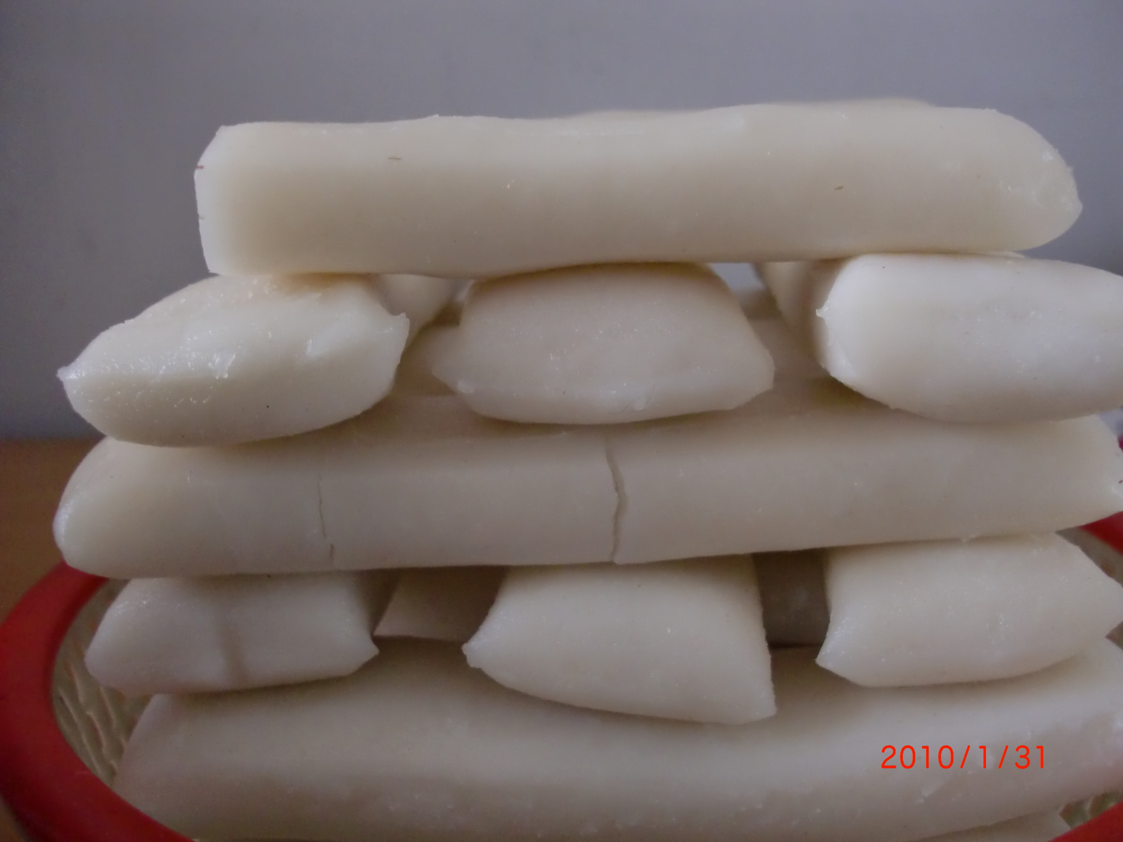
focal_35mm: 36
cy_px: 421
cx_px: 562
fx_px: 1168
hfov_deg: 51.4
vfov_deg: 39.7
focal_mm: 6.3
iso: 400
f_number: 2.8
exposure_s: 1/15
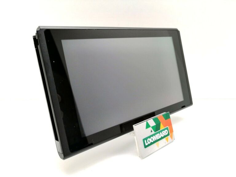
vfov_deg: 51.4
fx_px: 184
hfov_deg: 65.3
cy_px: 88
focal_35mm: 27
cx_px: 118
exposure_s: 1/140
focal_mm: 3.95
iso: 50
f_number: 1.8
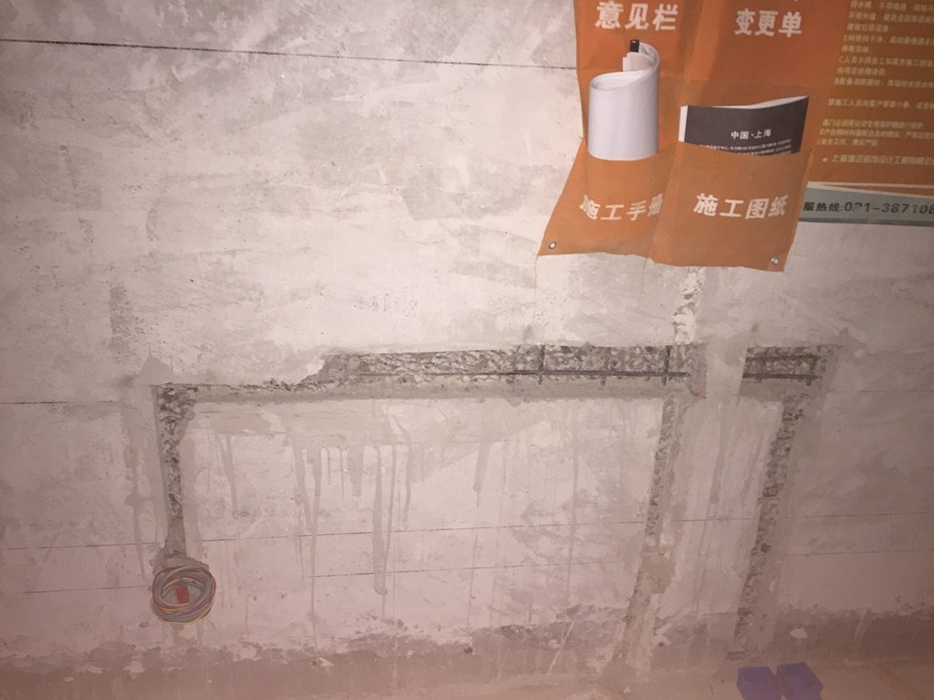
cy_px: 350
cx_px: 467
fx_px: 782
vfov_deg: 48.2
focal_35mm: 29
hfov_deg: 61.7
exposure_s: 1/17
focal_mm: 4.15
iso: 100
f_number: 2.2
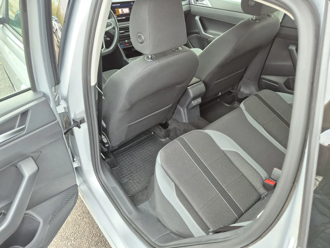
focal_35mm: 23
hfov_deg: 73.9
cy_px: 124
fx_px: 219
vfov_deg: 58.9
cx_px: 165
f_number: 1.8
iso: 200
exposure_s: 1/100
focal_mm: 5.4
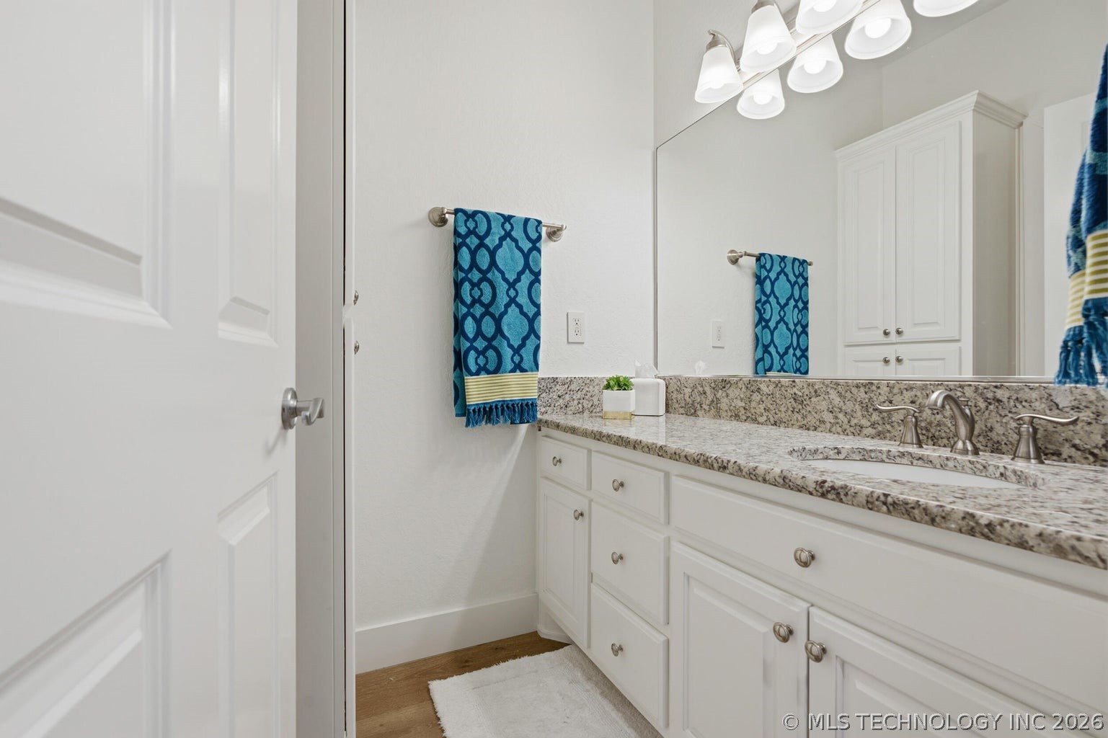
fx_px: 492
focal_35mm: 16
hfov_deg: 96.7
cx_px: 554
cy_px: 369
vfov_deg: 73.7
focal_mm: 16
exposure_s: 1/250
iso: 160
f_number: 8
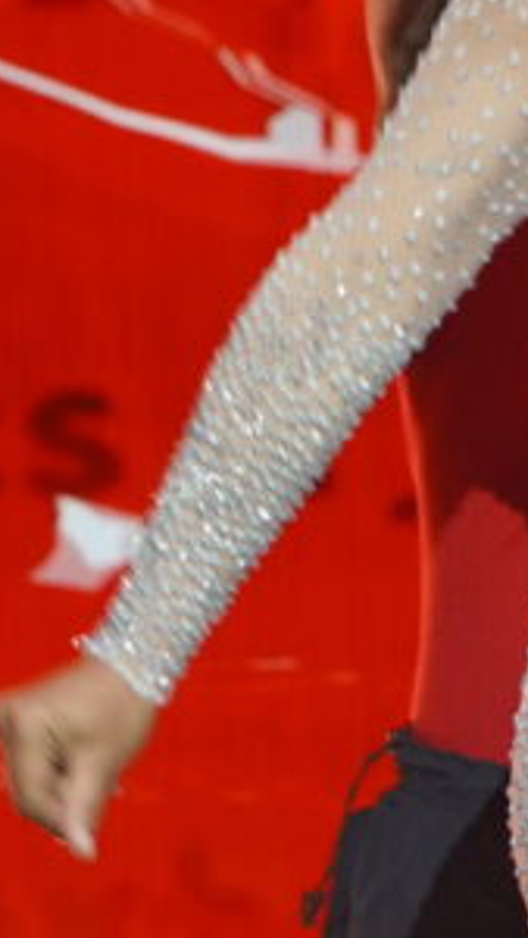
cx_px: 1019
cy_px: 58
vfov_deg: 5.2
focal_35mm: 418
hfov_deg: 2.9
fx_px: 10392
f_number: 5
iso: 500
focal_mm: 78
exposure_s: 1/160
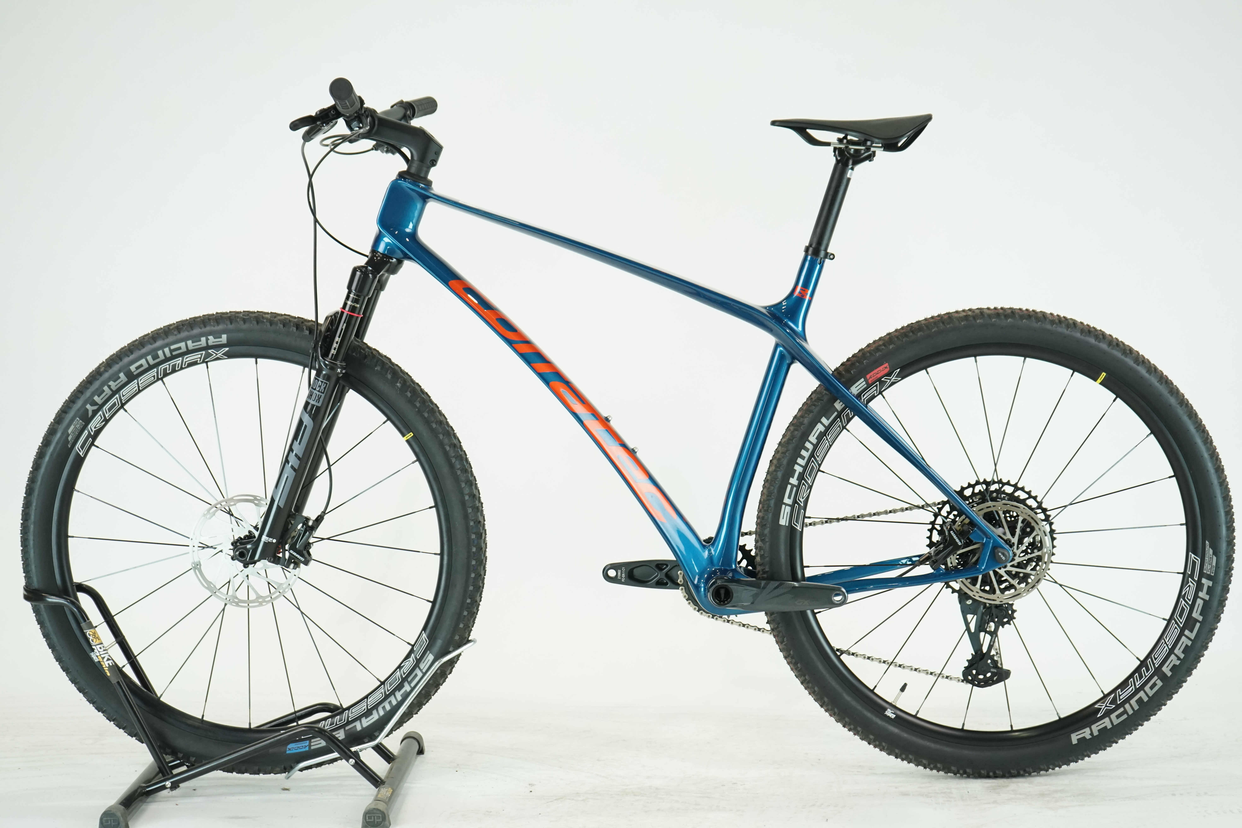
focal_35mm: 56
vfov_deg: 24.2
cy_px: 414
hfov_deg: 35.6
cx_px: 621
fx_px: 1932
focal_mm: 56
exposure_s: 1/200
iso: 1600
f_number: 5.6
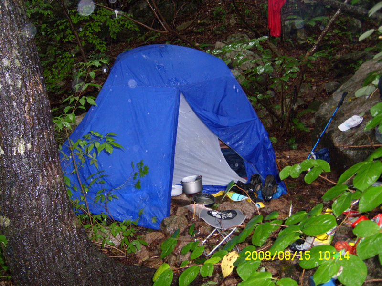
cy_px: 143
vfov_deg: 40.7
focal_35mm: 35
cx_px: 191
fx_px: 386
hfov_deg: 52.6
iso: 300
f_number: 2.8
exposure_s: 1/30
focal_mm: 5.8
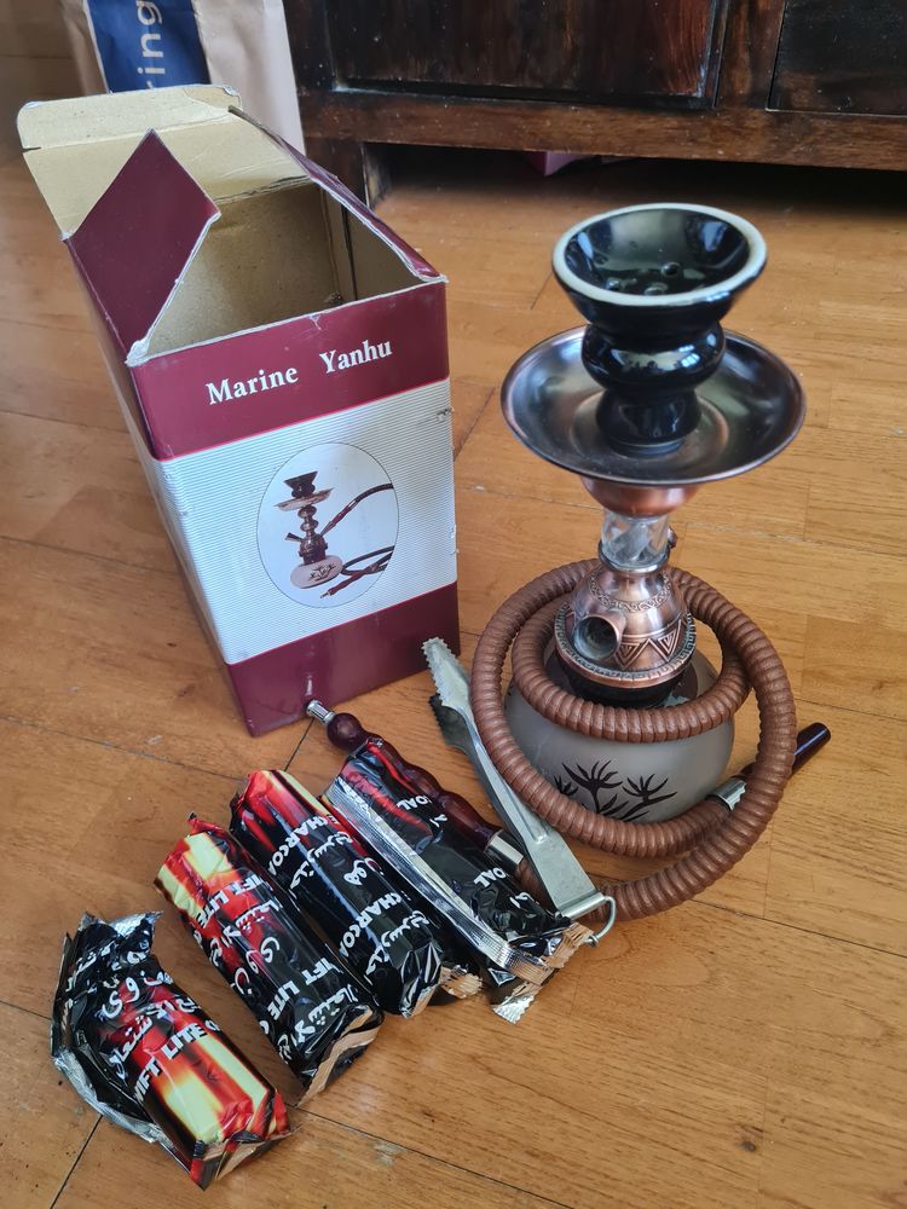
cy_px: 604
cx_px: 454
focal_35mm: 26
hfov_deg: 53.1
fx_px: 908
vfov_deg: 67.3
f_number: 1.8
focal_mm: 5.4
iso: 400
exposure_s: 1/50
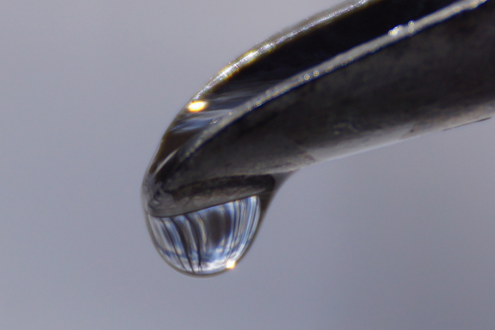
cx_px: 248
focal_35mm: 375
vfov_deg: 3.7
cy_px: 165
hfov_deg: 5.5
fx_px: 5154
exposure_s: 1/400
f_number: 6.3
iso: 125
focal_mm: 250
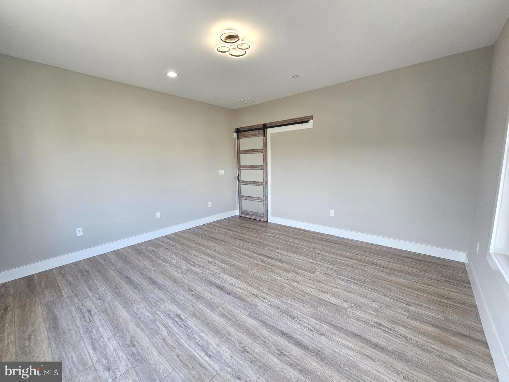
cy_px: 191
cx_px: 254
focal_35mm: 13
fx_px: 191
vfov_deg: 89.9
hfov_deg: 106.2
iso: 80
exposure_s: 1/120
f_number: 2.2
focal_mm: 2.2
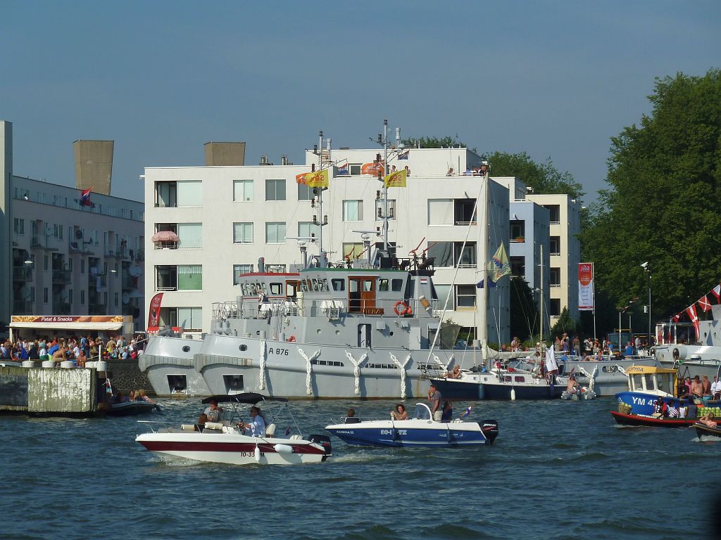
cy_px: 270
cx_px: 360
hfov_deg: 14.4
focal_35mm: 137
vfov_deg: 10.8
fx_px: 2854
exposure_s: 1/640
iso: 80
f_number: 5.6
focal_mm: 22.5
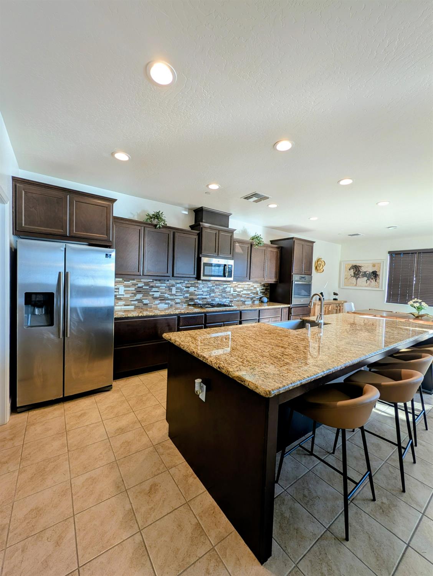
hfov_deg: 94.6
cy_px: 288
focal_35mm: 12
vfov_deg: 110.5
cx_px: 216
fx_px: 200
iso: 64
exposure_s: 1/120
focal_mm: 2.02
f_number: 1.7
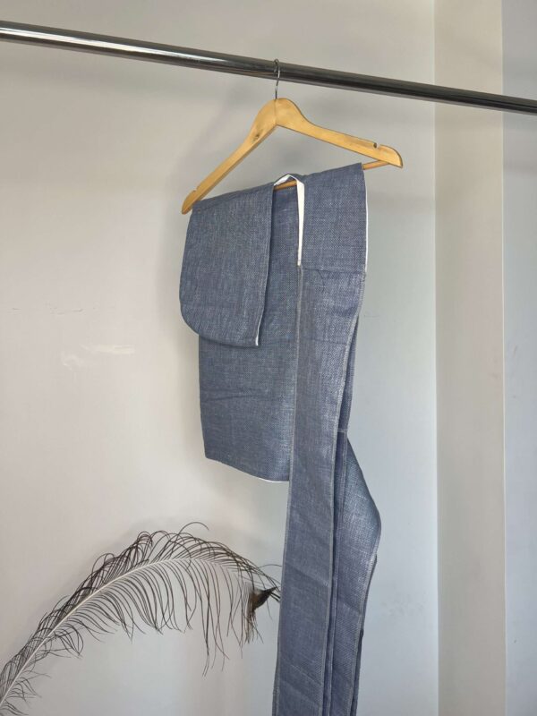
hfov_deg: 53.1
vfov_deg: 67.3
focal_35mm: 26
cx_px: 268
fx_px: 538
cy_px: 358
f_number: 1.5
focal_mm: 5.7
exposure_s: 1/159
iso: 50
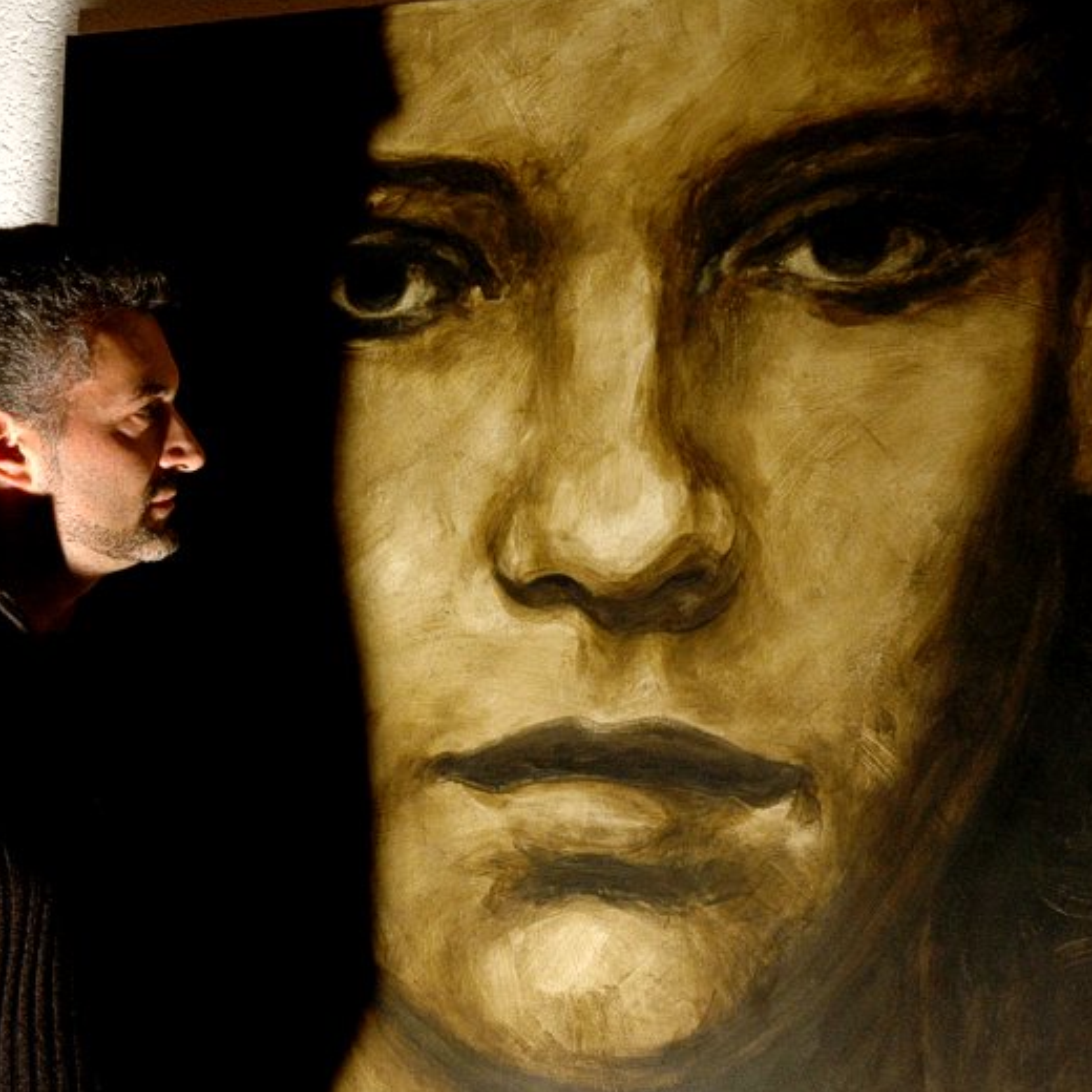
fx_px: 2450
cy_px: 550
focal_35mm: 69
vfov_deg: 25.1
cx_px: 258
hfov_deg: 24.8
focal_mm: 35
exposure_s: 1/30
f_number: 4.2
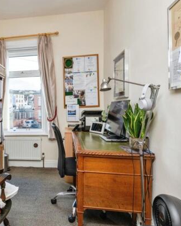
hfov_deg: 55.4
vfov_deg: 70.3
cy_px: 109
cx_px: 41
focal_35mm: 24
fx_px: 161
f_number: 8
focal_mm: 16
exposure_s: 1/100
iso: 500
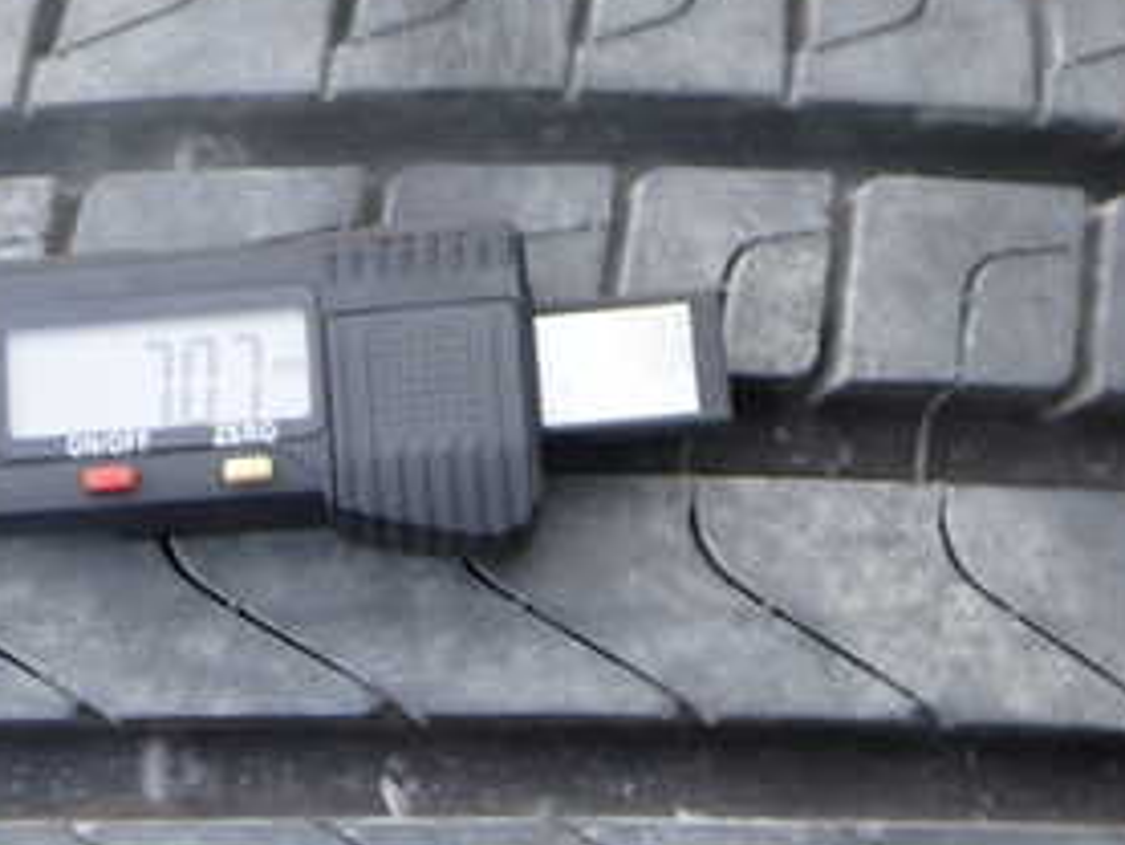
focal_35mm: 65
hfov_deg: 28.7
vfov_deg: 22.3
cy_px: 691
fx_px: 2113
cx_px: 126
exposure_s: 1/80
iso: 200
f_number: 2.3
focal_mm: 5.4
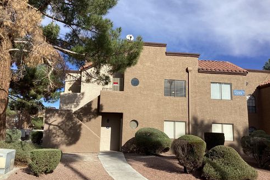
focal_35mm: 33
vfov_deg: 40.0
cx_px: 133
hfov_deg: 57.2
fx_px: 247
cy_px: 94
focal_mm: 3.3
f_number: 2.4
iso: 25
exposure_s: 1/1508
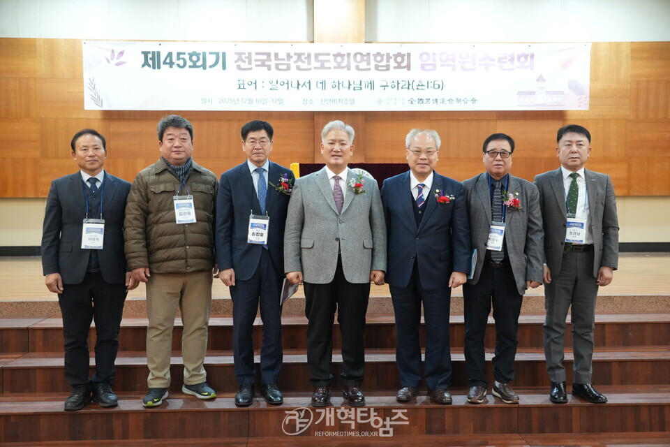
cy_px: 224
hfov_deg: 55.8
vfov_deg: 38.9
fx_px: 633
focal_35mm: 34
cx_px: 335
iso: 6400
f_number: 4
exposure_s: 1/125
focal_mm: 34
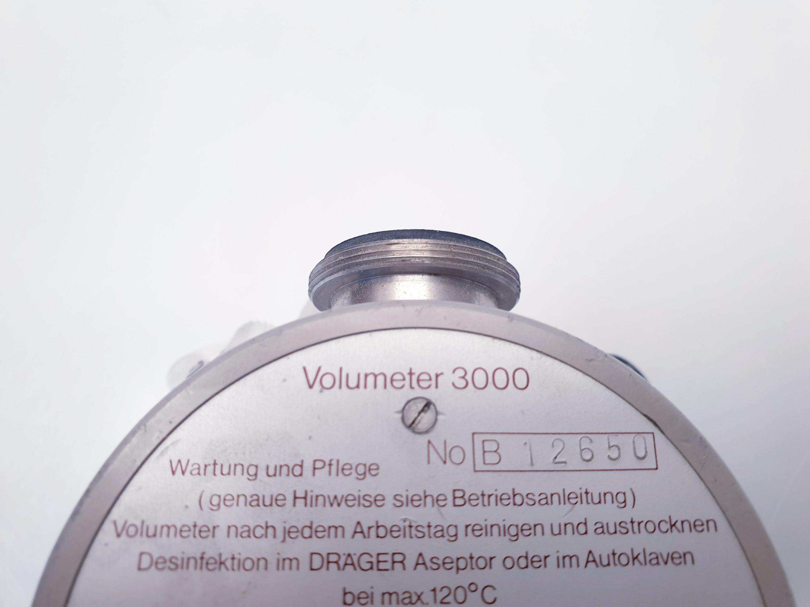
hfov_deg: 67.3
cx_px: 405
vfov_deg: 53.1
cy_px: 304
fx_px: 608
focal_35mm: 26
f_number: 2.4
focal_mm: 4.3
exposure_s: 1/50
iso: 80
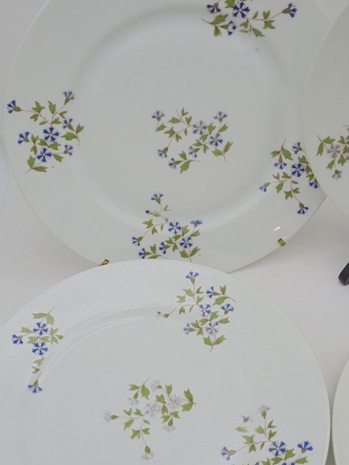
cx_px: 198
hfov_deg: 33.5
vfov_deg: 43.7
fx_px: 578
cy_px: 276
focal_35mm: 43
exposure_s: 1/50
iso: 100
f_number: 4
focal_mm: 6.1
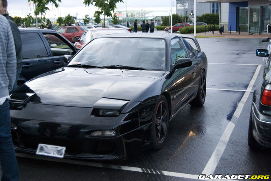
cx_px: 136
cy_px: 90
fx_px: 384
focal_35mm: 51
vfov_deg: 26.5
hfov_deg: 38.8
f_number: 4.5
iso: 800
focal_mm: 34
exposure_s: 1/200
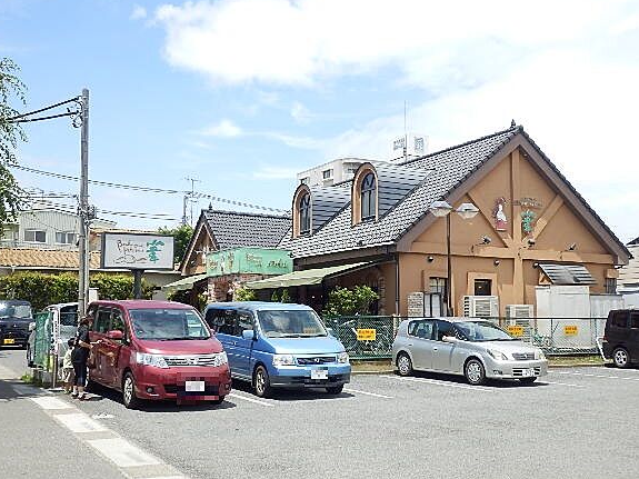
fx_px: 904
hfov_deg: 38.9
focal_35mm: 49
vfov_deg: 29.6
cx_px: 325
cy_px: 216
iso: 80
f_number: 4.2
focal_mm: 7.9
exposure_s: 1/500
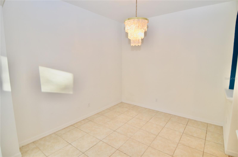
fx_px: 119
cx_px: 119
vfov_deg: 67.1
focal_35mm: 18
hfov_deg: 90.1
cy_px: 78
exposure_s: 1/60
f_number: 4
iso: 200
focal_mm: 12
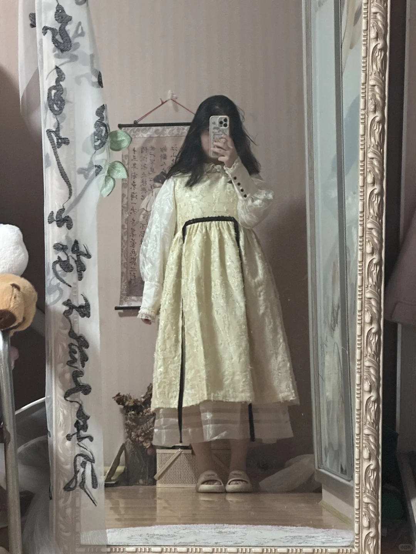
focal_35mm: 77
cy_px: 277
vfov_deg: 25.3
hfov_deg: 19.1
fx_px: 1234
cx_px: 208
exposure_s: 1/30
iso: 1600
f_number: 2.8
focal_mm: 9
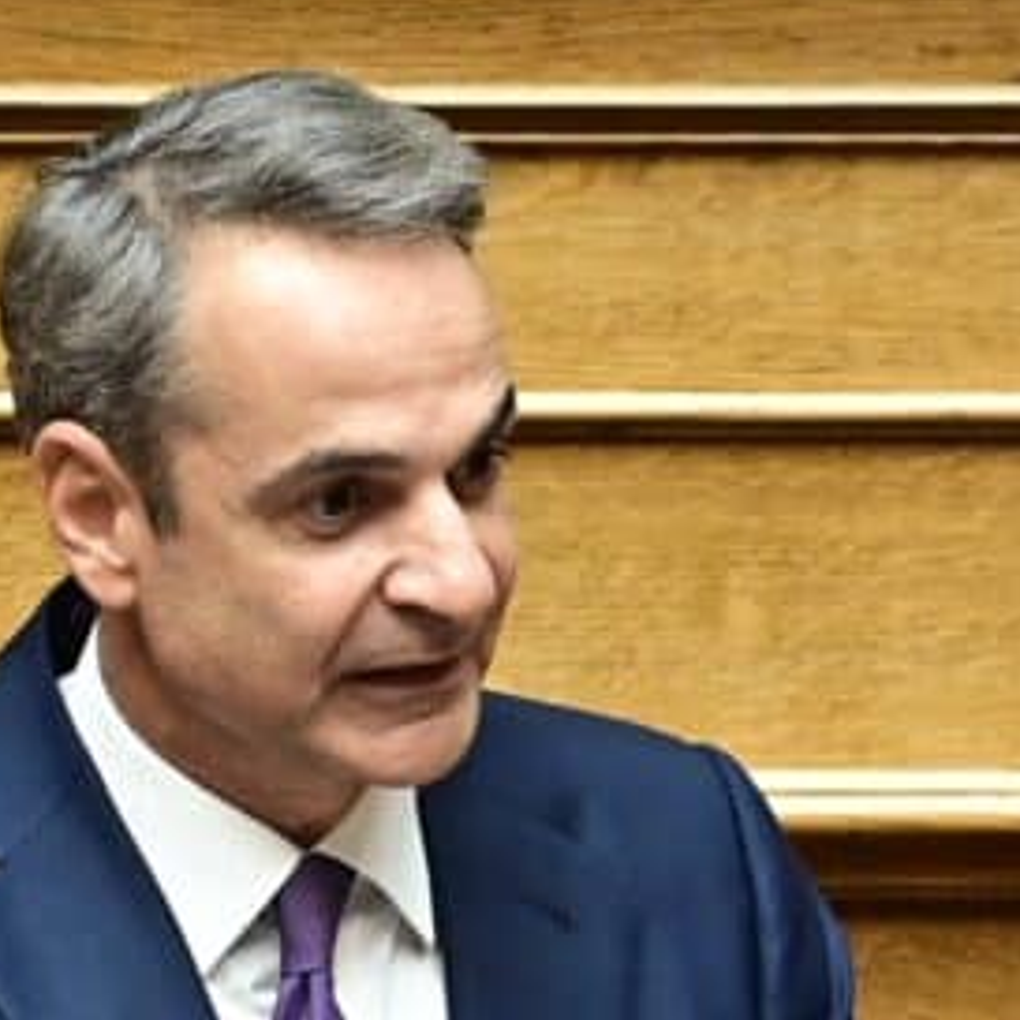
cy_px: 904
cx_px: 460
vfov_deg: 2.4
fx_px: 23869
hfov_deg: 2.4
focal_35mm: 716
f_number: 3.2
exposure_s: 1/400
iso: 1250
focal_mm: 200
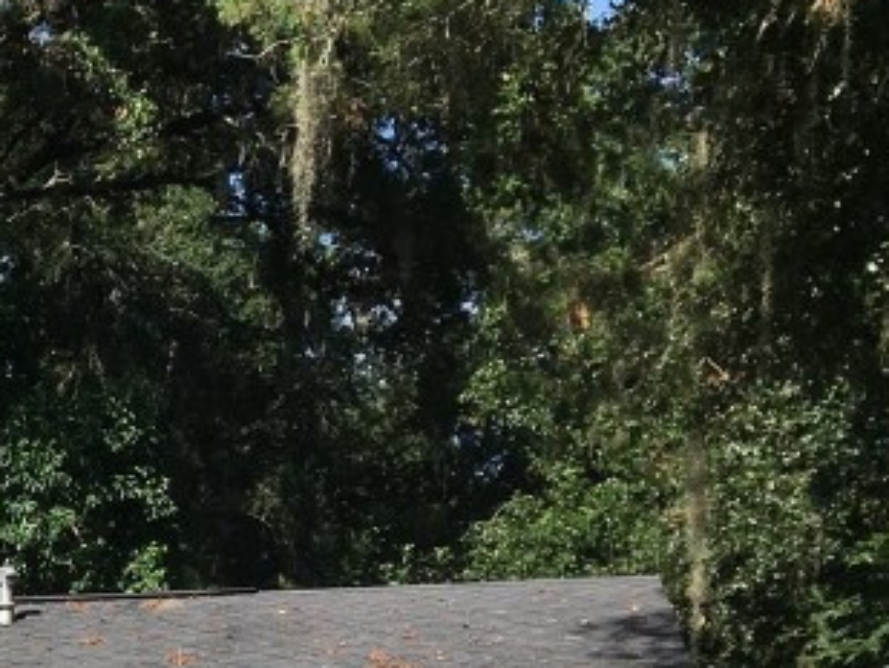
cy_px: 970
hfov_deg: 18.5
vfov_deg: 14.5
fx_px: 2466
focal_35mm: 96
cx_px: -377
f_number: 2.2
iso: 25
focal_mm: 4.15
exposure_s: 1/1261
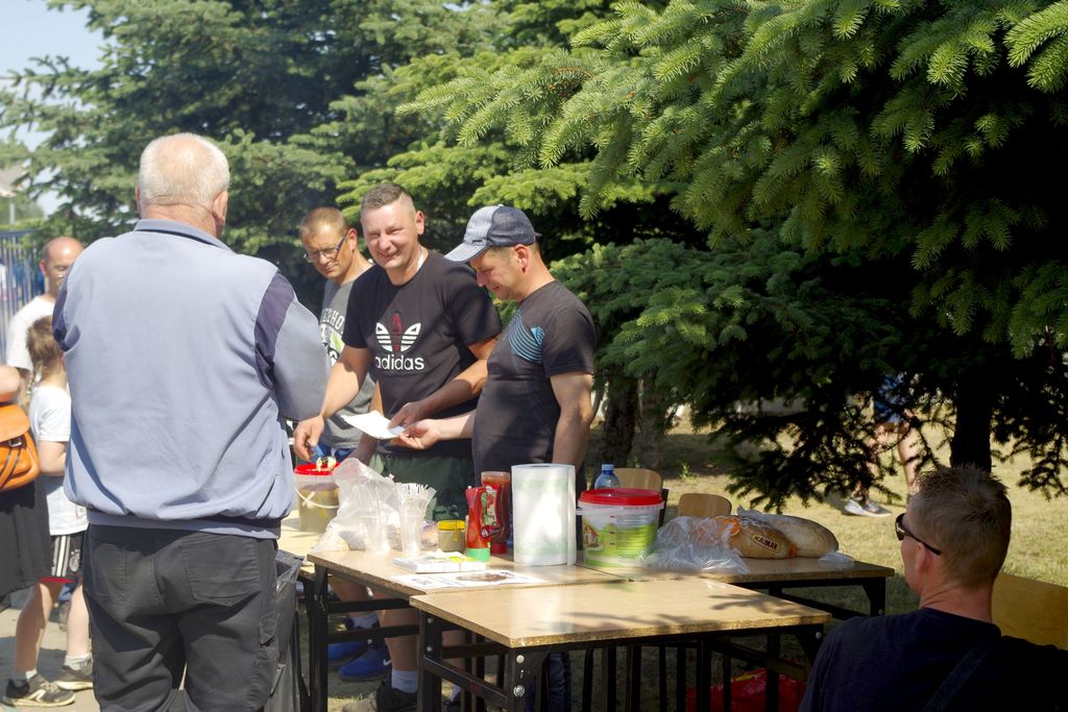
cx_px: 534
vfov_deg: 21.2
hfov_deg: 31.4
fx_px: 1899
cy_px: 356
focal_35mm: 64
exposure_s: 1/200
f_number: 5
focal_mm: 42.5
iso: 100
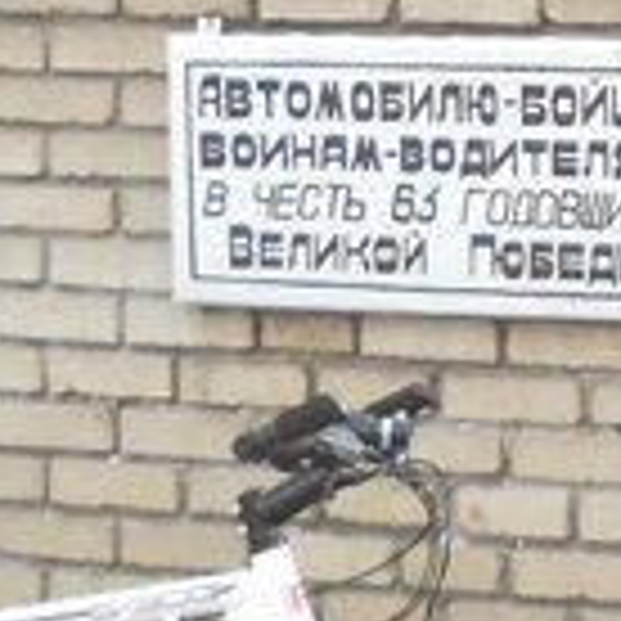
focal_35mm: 210
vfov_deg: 8.2
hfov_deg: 8.1
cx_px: 1071
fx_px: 4262
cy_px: -176
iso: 200
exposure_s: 1/250
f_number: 3.1
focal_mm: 6.72
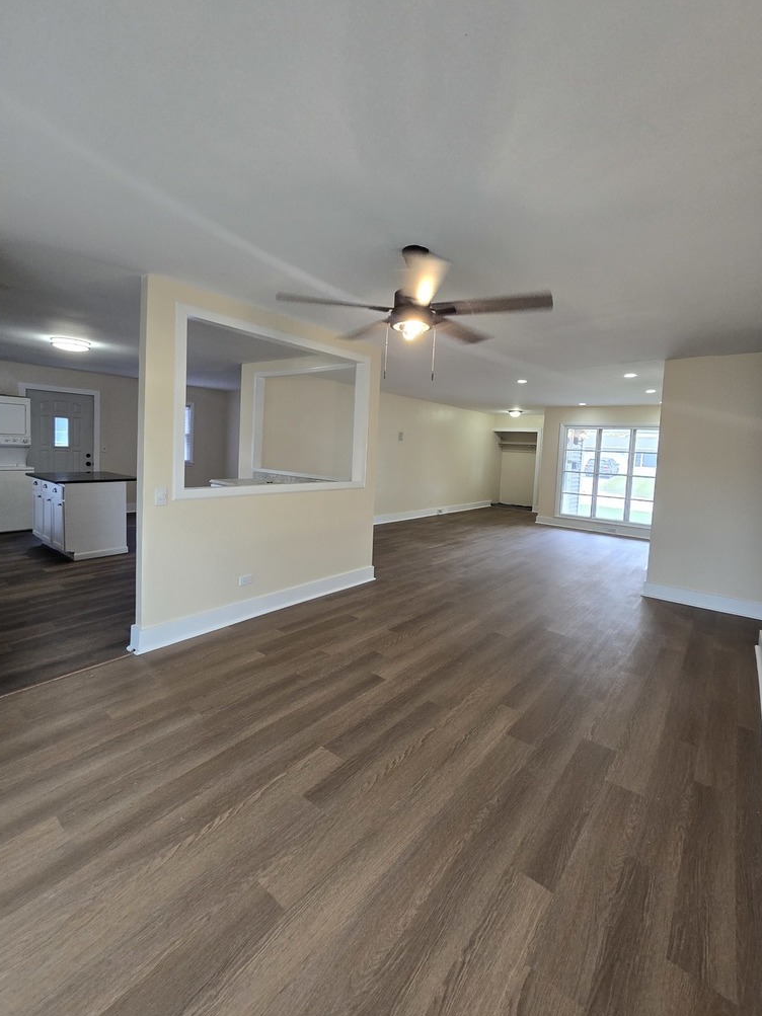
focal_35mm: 14
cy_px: 472
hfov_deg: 85.7
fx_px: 411
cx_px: 386
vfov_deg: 101.9
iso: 200
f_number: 2.2
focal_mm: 2.2
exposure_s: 1/60
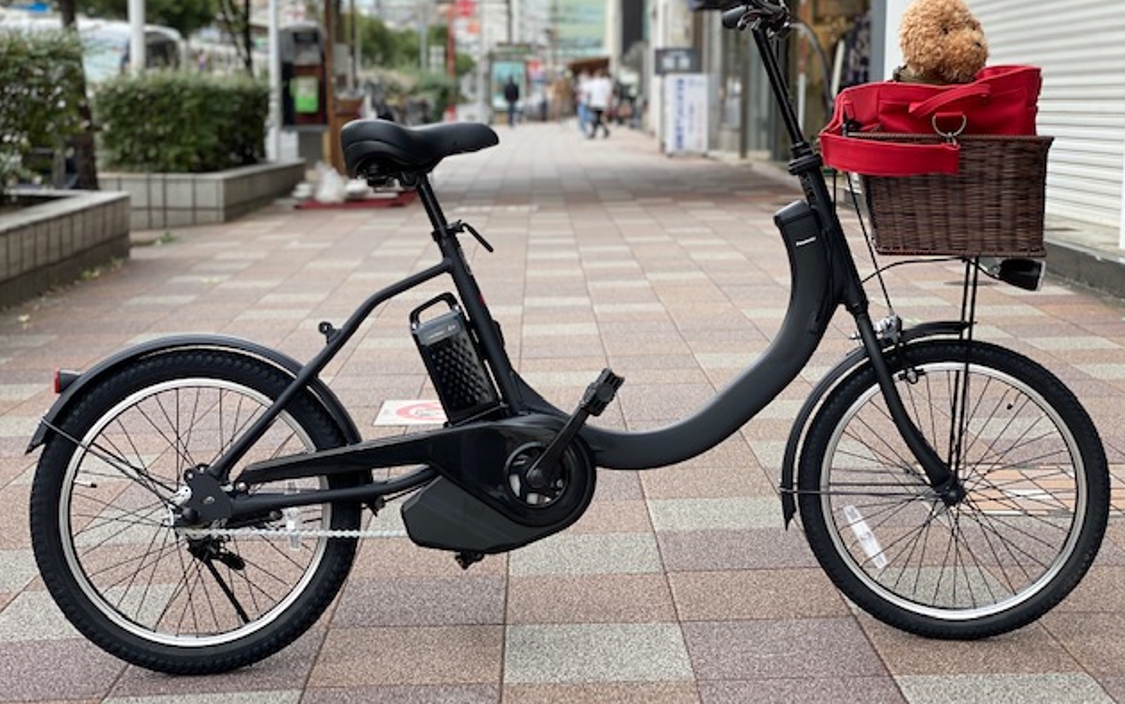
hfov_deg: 36.3
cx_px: 570
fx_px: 1717
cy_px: 327
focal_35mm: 56
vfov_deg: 23.1
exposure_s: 1/122
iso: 25
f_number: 2
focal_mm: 6
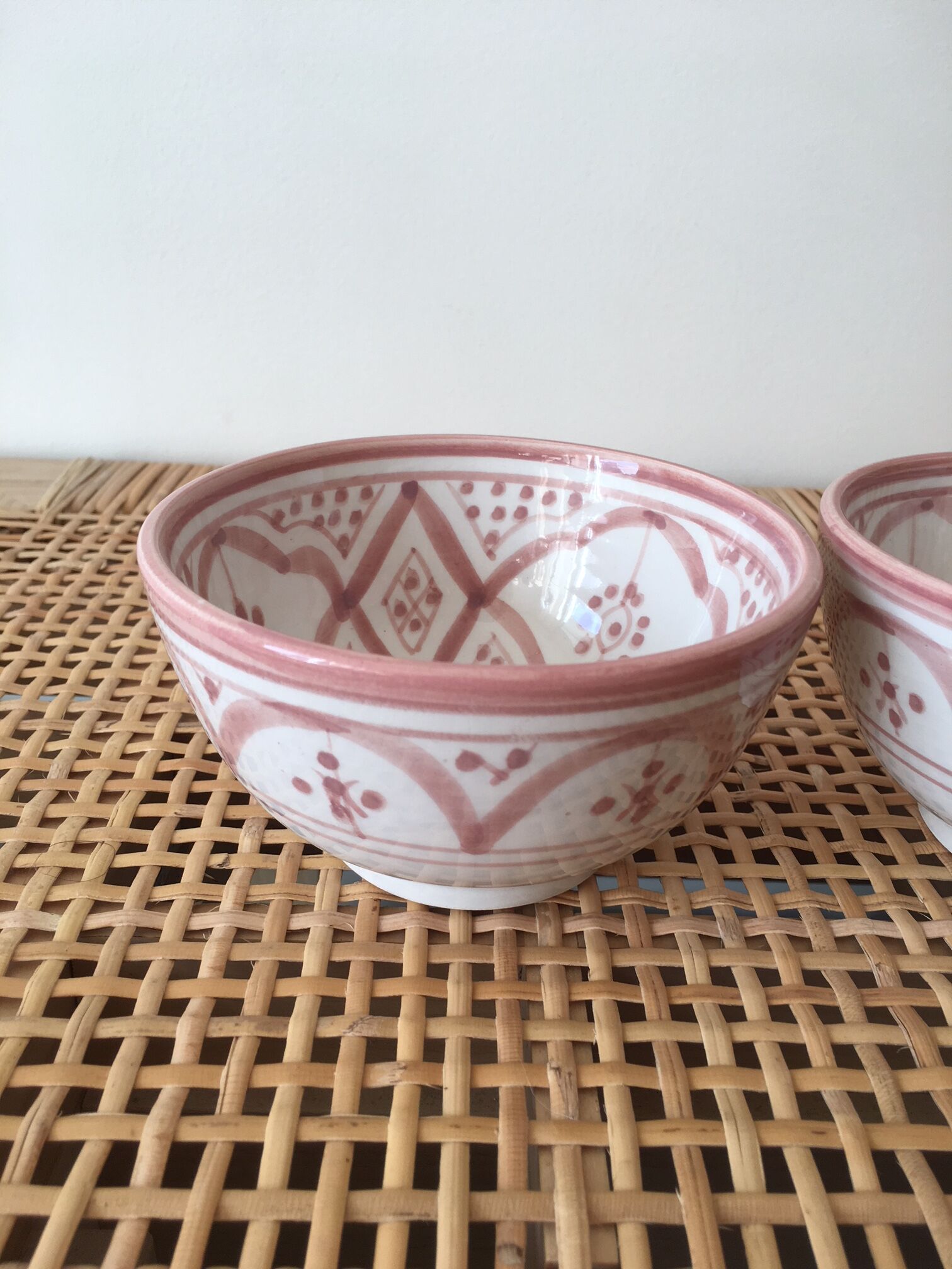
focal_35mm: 29
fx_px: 1063
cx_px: 476
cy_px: 634
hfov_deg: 48.2
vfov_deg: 61.7
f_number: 2.2
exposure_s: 1/50
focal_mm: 4.15
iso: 25
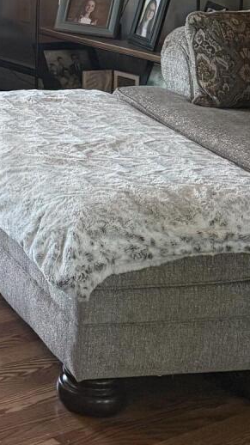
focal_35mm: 101
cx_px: -295
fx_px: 1191
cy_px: -84
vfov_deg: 19.9
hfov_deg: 10.7
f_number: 1.78
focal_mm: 6.76
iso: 320
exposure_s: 1/60
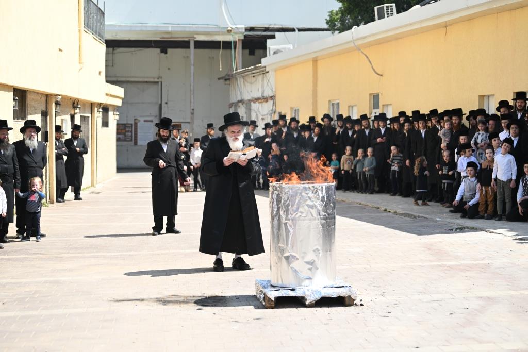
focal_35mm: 70
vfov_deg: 19.5
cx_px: 264
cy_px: 176
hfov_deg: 28.8
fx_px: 1027
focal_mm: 70
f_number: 2.8
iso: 200
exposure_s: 1/1600
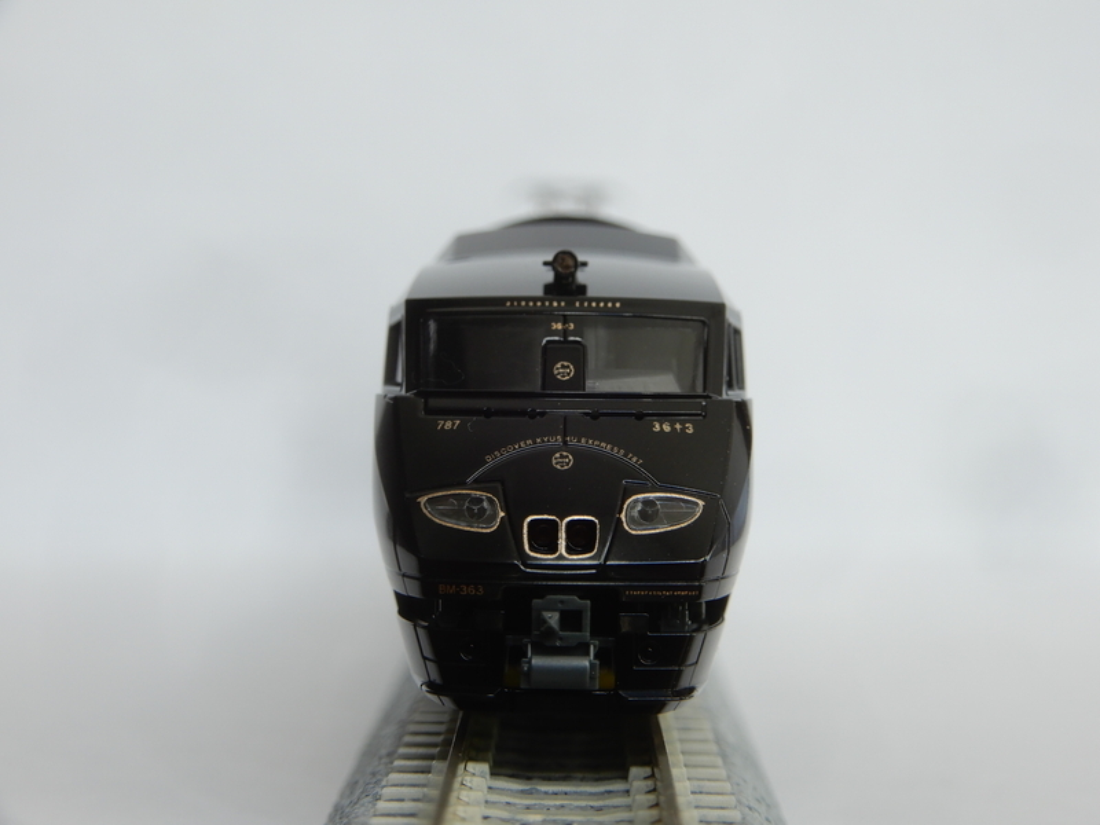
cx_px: 550
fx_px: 2447
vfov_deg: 19.1
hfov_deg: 25.3
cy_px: 412
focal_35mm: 77
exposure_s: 1/30
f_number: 4.5
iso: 100
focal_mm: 13.7
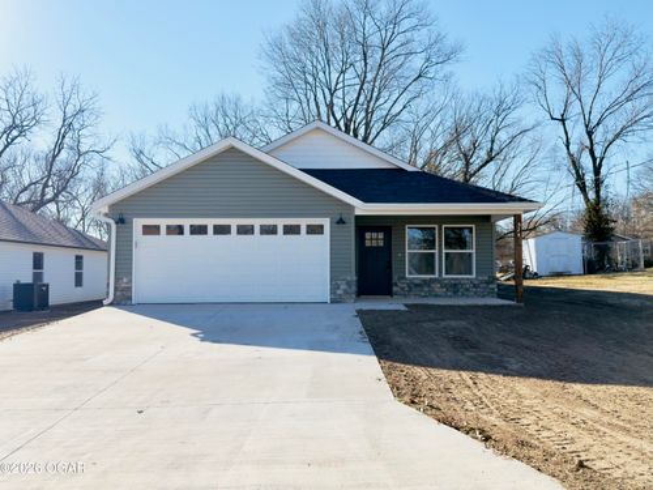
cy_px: 245
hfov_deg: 58.4
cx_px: 326
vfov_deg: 45.4
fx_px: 585
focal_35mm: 31
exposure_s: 1/5348
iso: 80
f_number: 1.78
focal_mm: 6.76
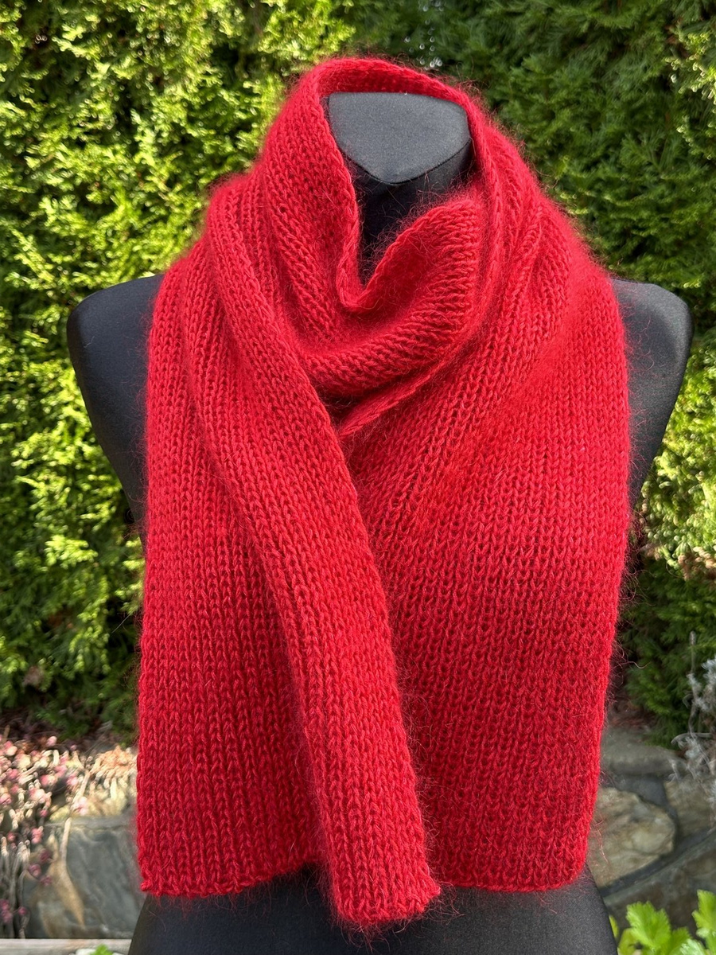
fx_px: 1324
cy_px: 478
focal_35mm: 48
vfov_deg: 39.7
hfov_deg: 30.3
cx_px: 358
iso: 80
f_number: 1.78
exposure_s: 1/172
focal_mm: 6.86
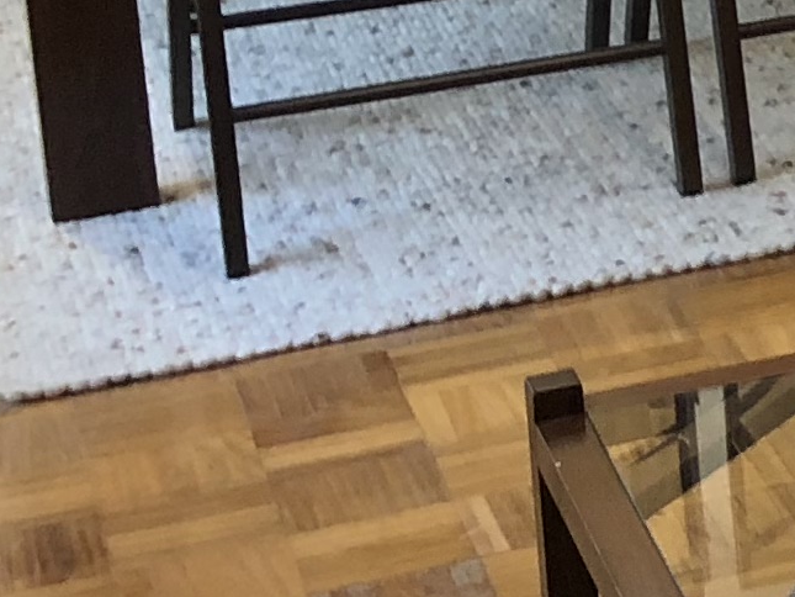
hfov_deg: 9.4
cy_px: -427
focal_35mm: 175
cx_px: 2205
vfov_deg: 8.2
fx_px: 4020
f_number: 1.8
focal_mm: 3.99
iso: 40
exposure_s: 1/20
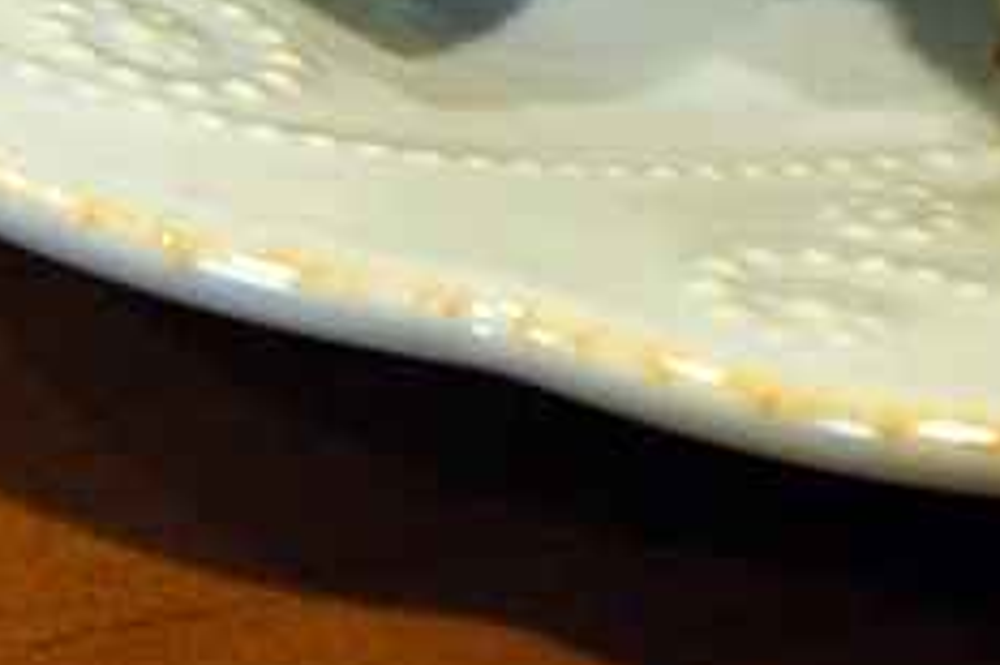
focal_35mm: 168
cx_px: 927
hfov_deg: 12.1
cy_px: -457
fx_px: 4661
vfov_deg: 7.9
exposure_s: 1/50
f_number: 5
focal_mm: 29
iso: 1000
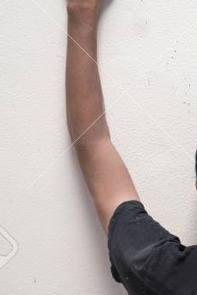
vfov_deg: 6.3
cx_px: 447
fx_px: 2687
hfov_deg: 4.1
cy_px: 223
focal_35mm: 327
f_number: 2.8
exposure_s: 1/80
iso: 400
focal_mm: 85
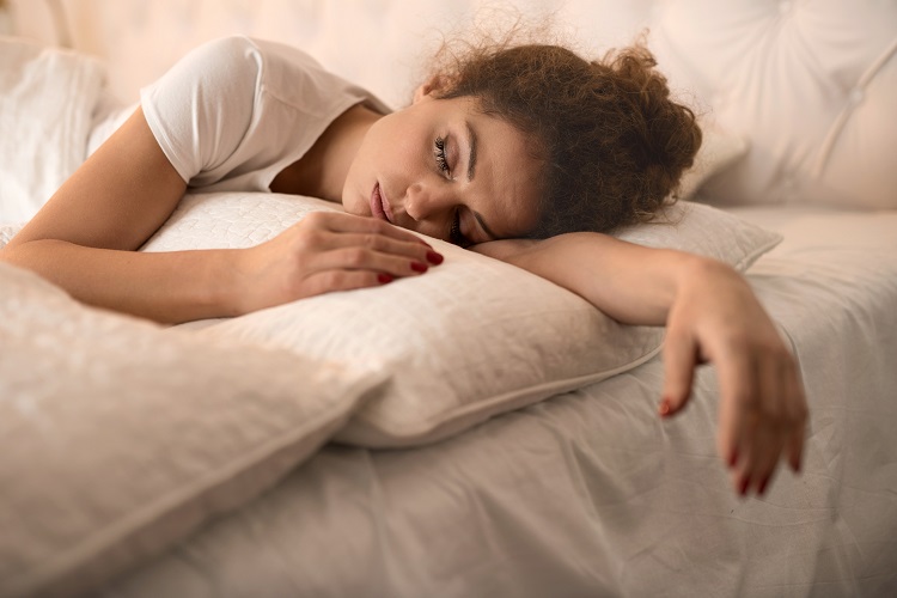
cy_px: 299
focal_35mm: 50
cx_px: 448
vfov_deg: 27.0
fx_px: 1246
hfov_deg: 39.6
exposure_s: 1/250
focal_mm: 50
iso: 64
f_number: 2
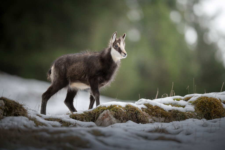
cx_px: 112
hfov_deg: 5.2
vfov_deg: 3.4
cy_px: 75
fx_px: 2500
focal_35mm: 400
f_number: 2.8
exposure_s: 1/3200
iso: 720
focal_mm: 400
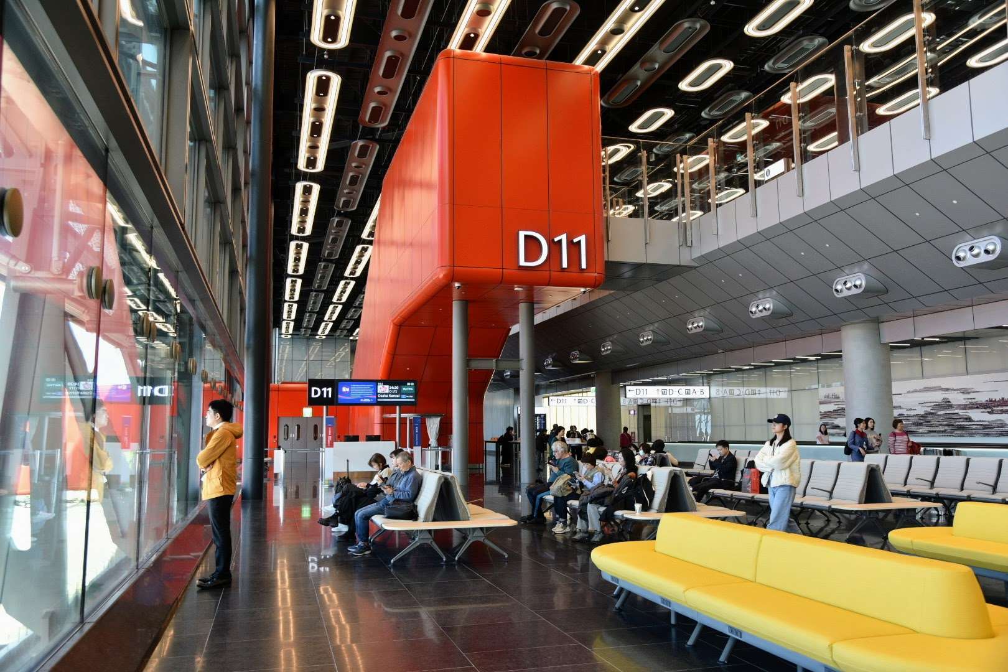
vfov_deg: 43.6
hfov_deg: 61.9
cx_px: 504
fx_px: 840
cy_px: 336
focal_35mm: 30
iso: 400
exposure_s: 1/100
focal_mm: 30
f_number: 5
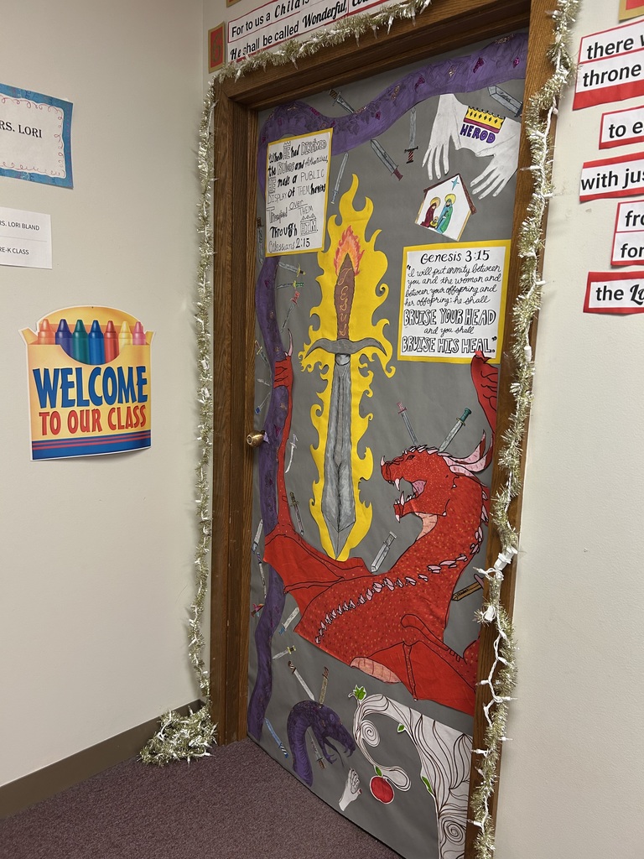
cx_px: 322
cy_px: 430
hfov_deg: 53.1
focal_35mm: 26
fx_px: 645
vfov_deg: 67.3
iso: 100
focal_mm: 5.7
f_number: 1.5
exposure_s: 1/60
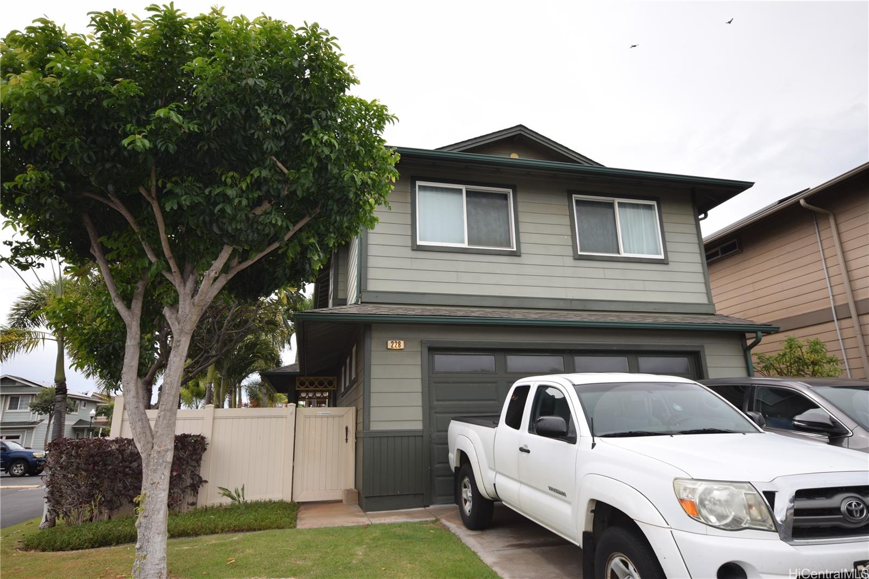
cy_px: 290
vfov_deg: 56.1
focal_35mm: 22
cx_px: 434
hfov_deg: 77.3
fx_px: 543
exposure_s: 1/200
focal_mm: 15
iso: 100
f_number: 8
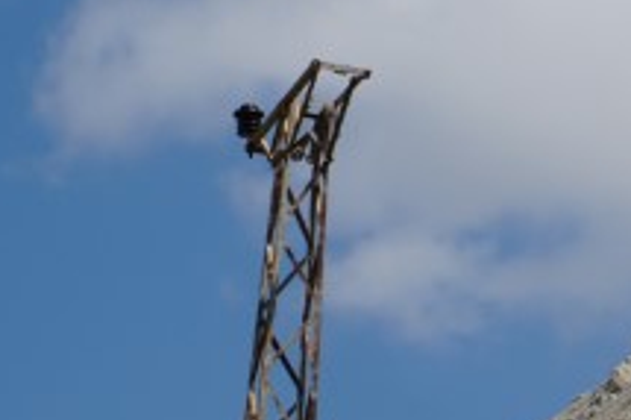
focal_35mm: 375
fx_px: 6568
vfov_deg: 3.7
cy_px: 441
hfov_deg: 5.4
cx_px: 1300
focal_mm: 70
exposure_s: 1/350
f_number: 9.5
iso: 100
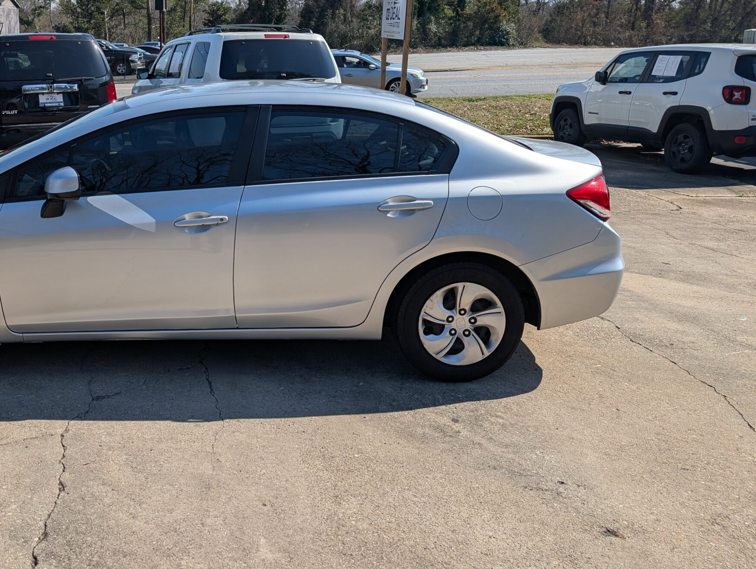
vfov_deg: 40.7
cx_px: 218
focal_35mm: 35
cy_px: 247
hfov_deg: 51.0
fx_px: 766
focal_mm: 6.9
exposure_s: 1/1912
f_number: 1.68
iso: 22
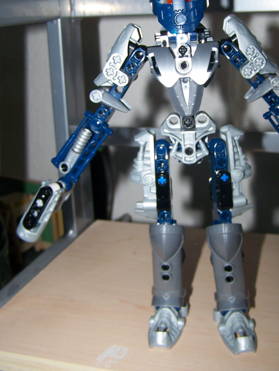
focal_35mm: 51
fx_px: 547
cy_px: 149
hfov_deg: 28.5
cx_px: 174
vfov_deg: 37.3
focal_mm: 6.3
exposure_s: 1/60
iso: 80
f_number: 2.8
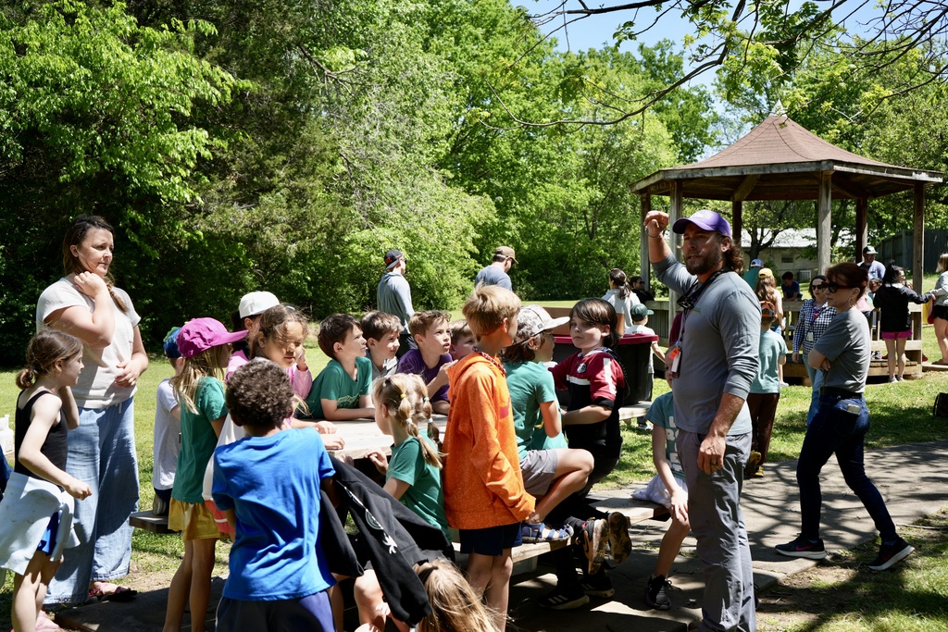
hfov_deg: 47.4
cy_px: 316
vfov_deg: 32.6
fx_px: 1080
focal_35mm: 41
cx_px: 474
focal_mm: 41
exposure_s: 1/250
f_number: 5.6
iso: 100
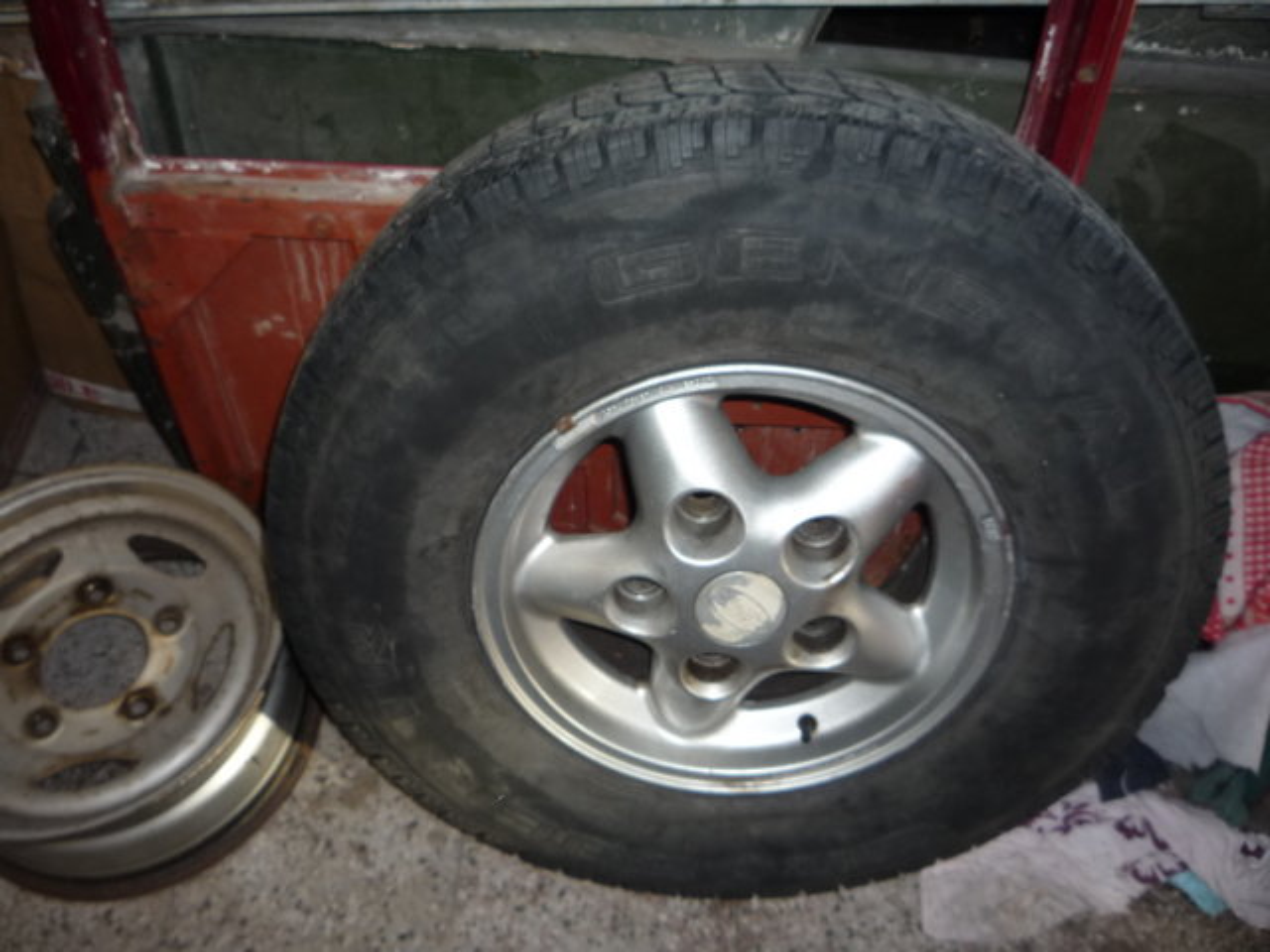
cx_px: 635
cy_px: 476
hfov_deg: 60.0
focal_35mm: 30
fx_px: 1101
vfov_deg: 46.8
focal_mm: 5.2
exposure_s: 1/30
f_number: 4
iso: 125
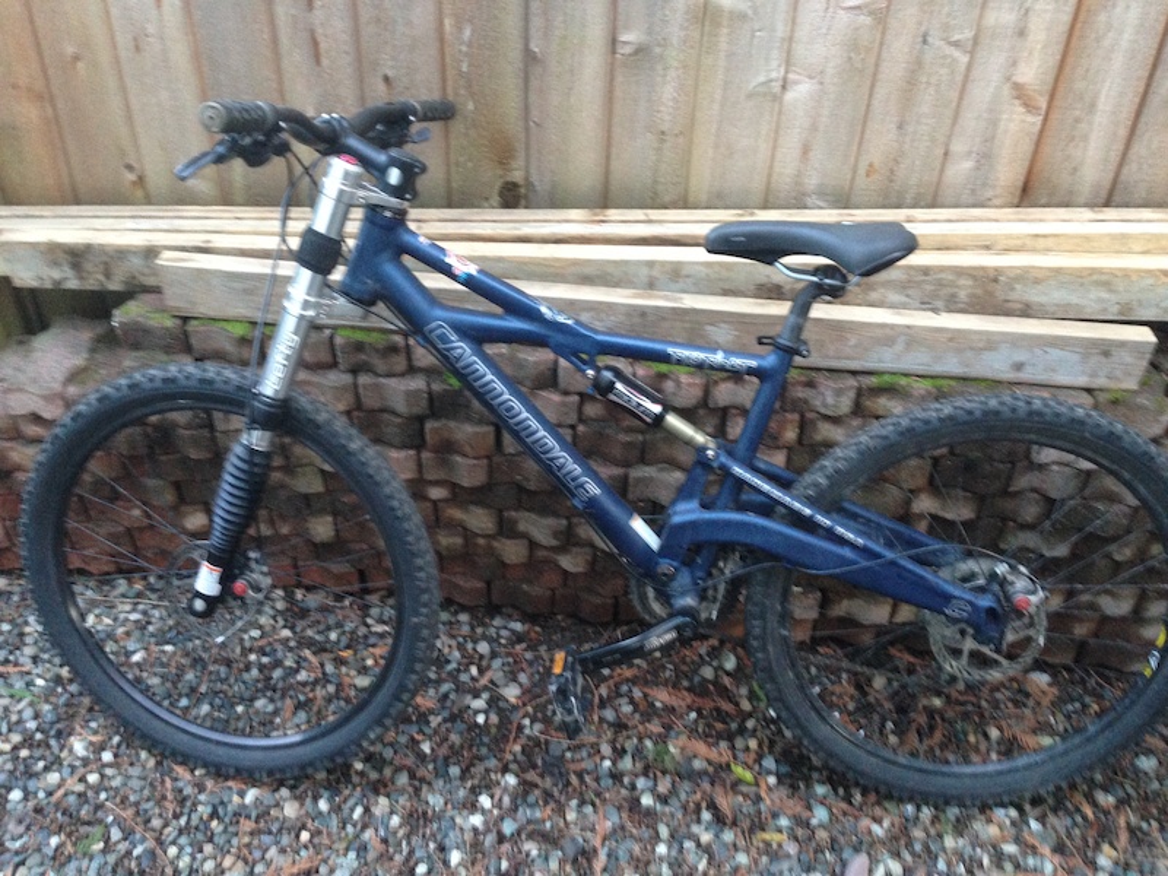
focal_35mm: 33
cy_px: 438
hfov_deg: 55.4
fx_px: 1113
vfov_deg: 42.9
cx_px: 584
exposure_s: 1/20
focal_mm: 4.12
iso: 320
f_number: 2.4
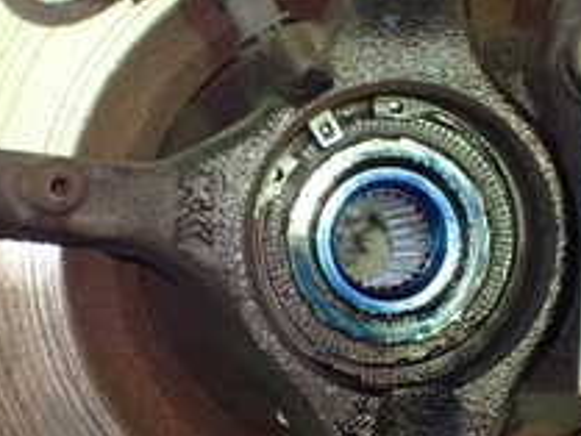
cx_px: 389
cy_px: 178
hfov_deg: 22.6
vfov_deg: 17.2
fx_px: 1444
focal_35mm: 86
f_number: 2.3
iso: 800
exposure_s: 1/50
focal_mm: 5.4
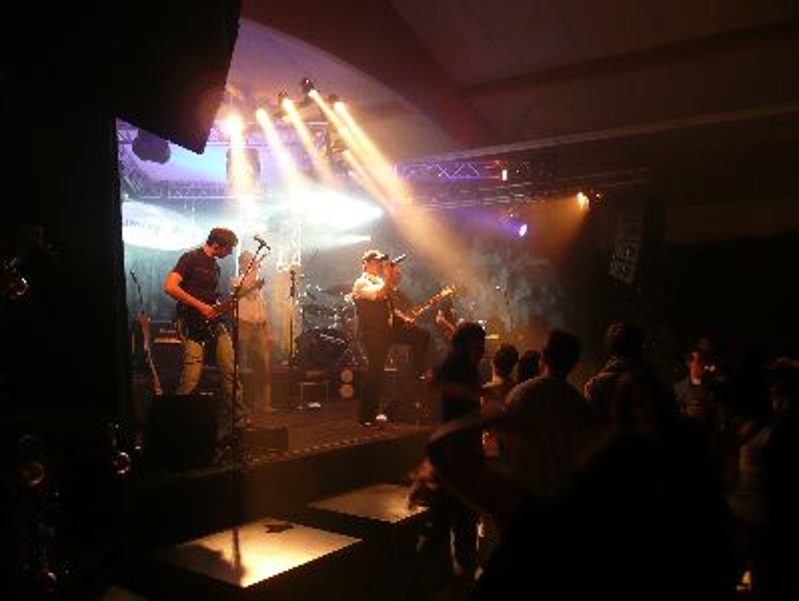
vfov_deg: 49.8
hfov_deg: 63.4
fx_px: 647
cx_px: 400
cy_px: 300
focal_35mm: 28
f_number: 3.3
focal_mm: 4.6
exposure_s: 1/10
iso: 200
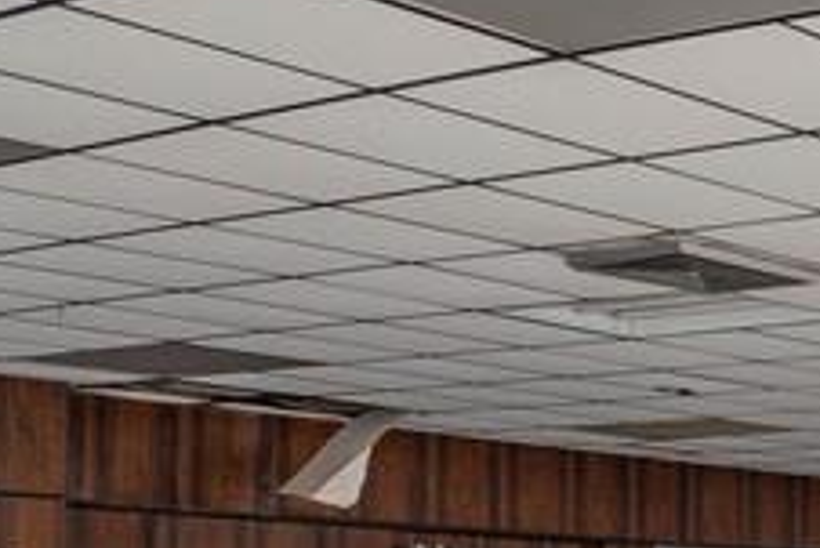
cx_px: 1542
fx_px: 1641
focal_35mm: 72
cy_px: 860
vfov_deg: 16.9
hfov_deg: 19.5
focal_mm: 10
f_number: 7.1
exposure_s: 1/200
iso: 100
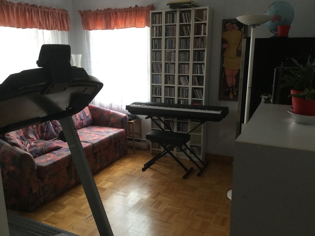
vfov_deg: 45.4
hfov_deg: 58.4
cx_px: 158
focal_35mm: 31
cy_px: 118
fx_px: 282
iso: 64
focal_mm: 3.3
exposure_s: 1/30
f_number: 2.4
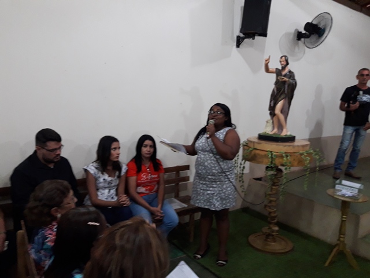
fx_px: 299
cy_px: 139
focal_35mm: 28
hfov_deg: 63.4
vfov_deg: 49.7
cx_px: 185
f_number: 1.9
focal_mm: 3.7
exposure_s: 1/24
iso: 200
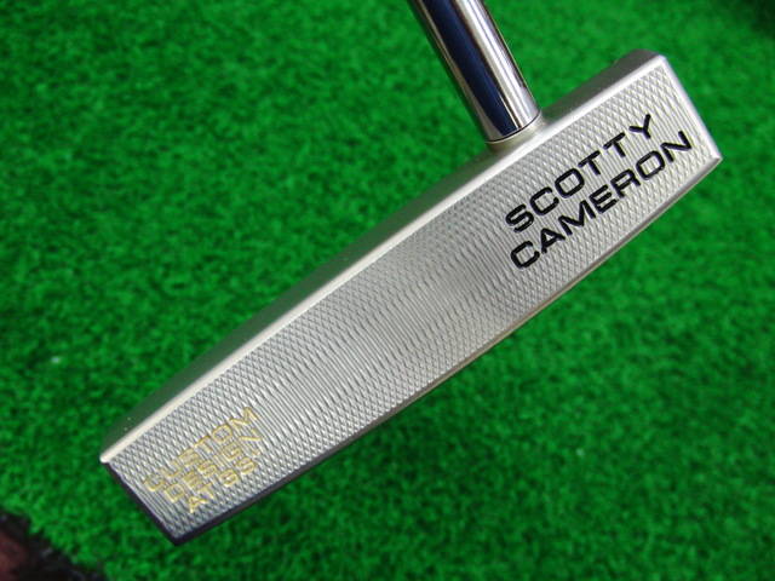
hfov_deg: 50.1
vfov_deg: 38.7
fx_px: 828
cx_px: 388
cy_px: 290
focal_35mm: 37
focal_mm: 6.42
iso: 400
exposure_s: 1/40
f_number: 3.6
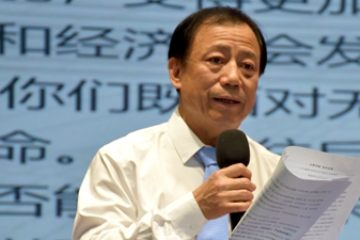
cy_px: 159
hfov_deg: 9.9
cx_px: 244
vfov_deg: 6.6
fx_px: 2079
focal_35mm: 208
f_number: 5.6
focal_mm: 85
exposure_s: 1/125
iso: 1000
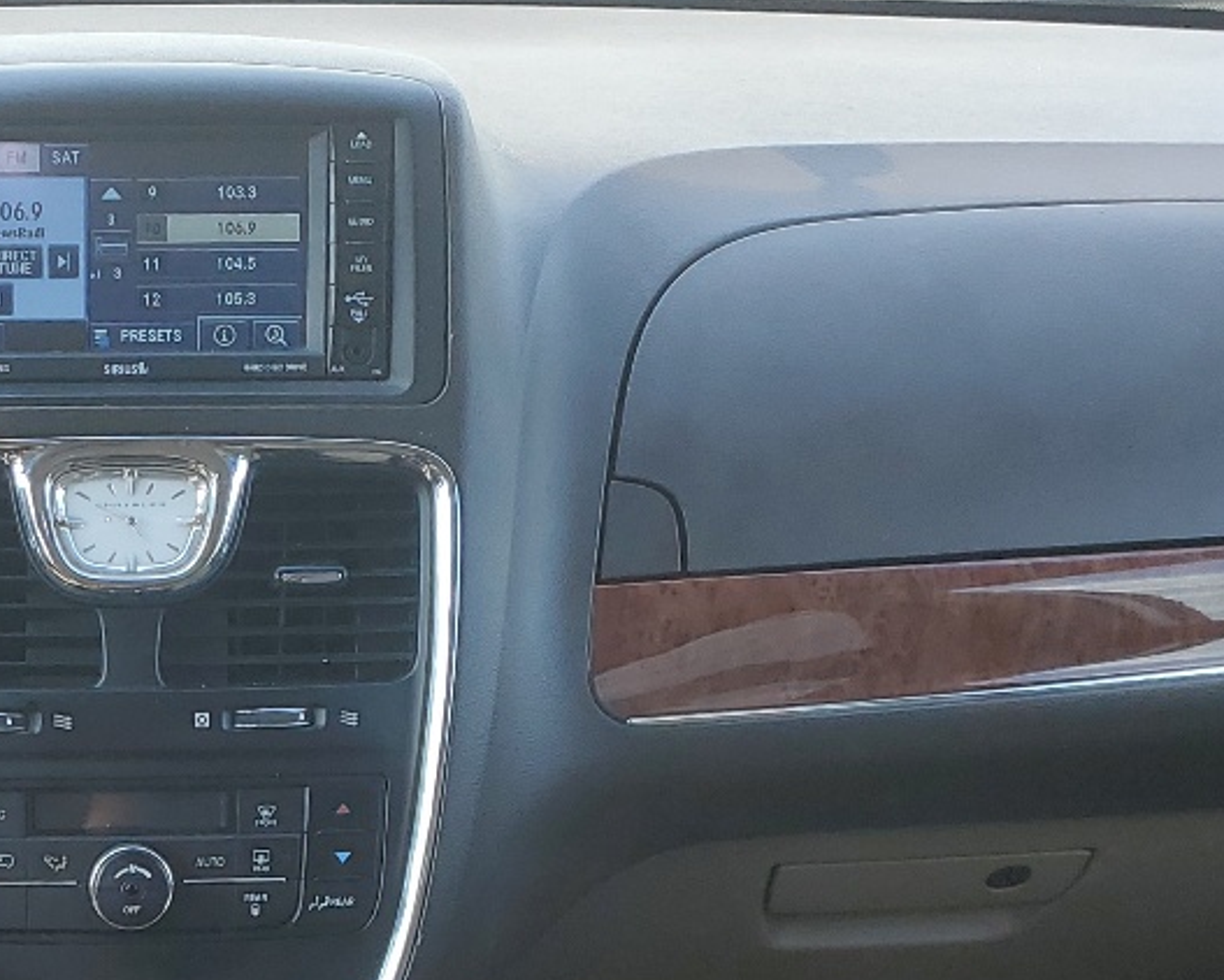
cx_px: 5
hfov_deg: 23.7
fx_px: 2790
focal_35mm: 77
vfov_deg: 18.5
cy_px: 1284
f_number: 1.5
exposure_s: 1/294
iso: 50
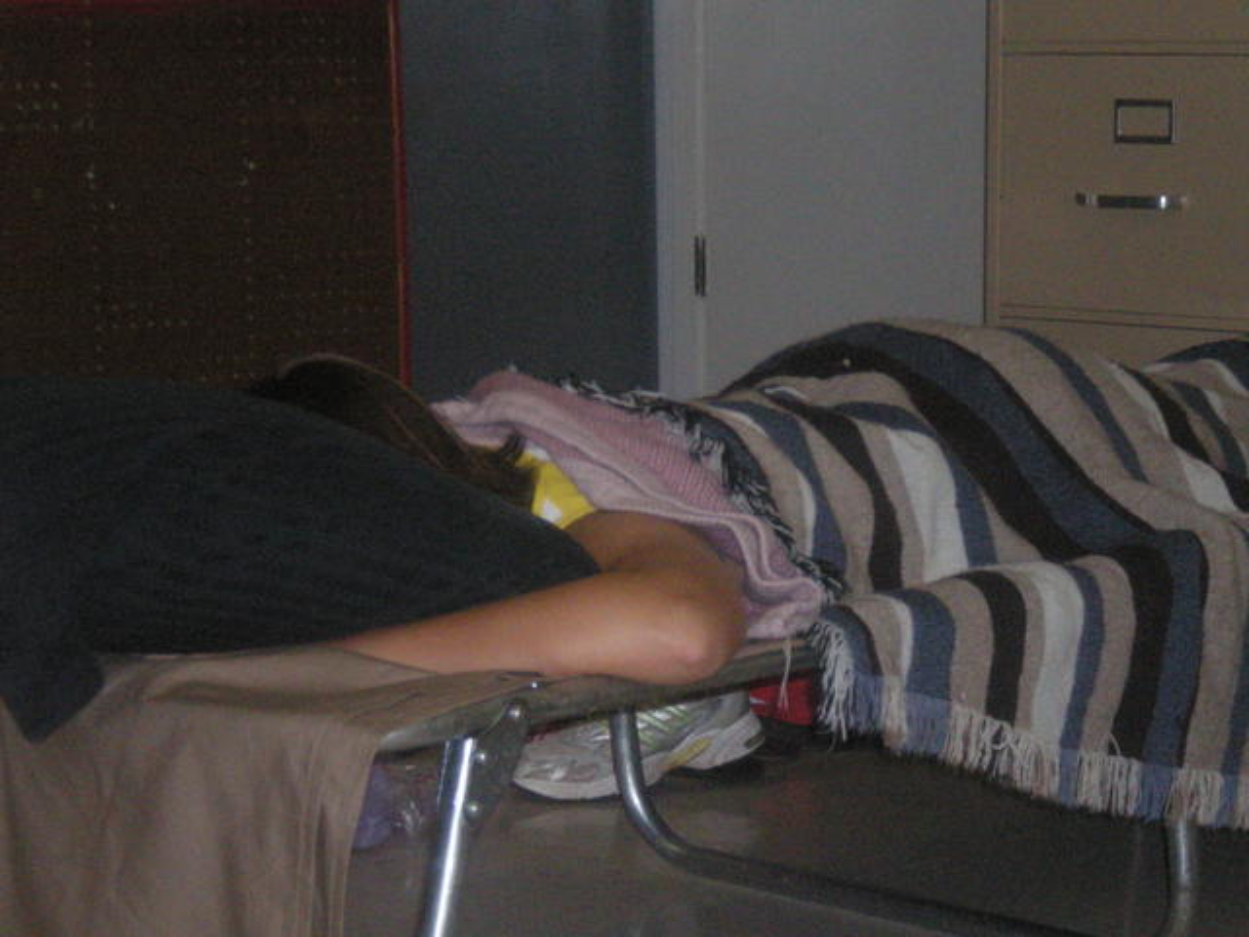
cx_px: 624
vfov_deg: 13.0
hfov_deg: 17.3
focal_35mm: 114
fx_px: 4113
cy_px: 468
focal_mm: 18.9
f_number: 5.9
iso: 640
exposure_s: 1/120
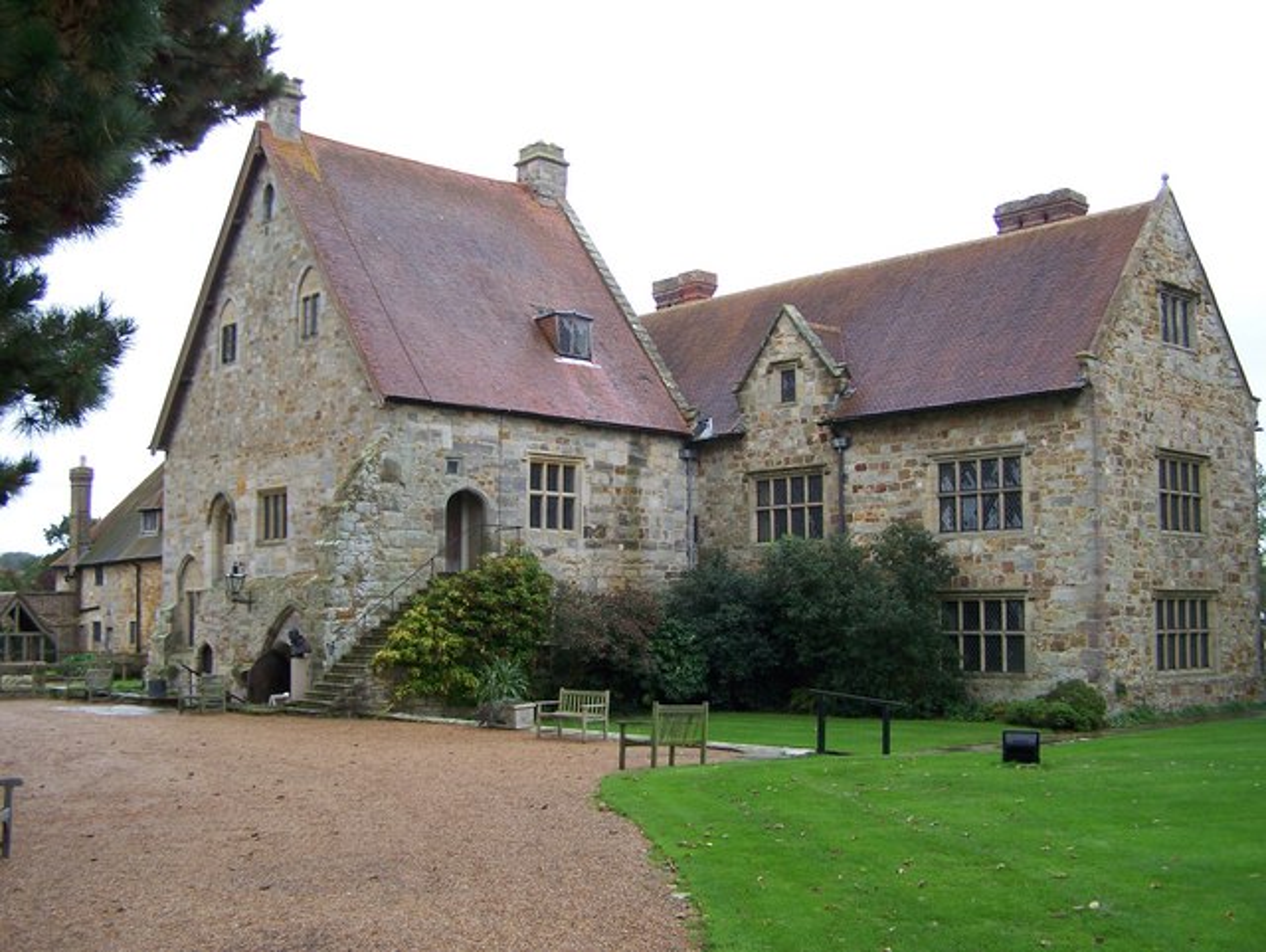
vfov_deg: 37.8
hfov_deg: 48.9
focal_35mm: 38
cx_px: 633
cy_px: 476
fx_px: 1391
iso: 80
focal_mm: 6.3
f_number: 2.8
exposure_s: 1/125
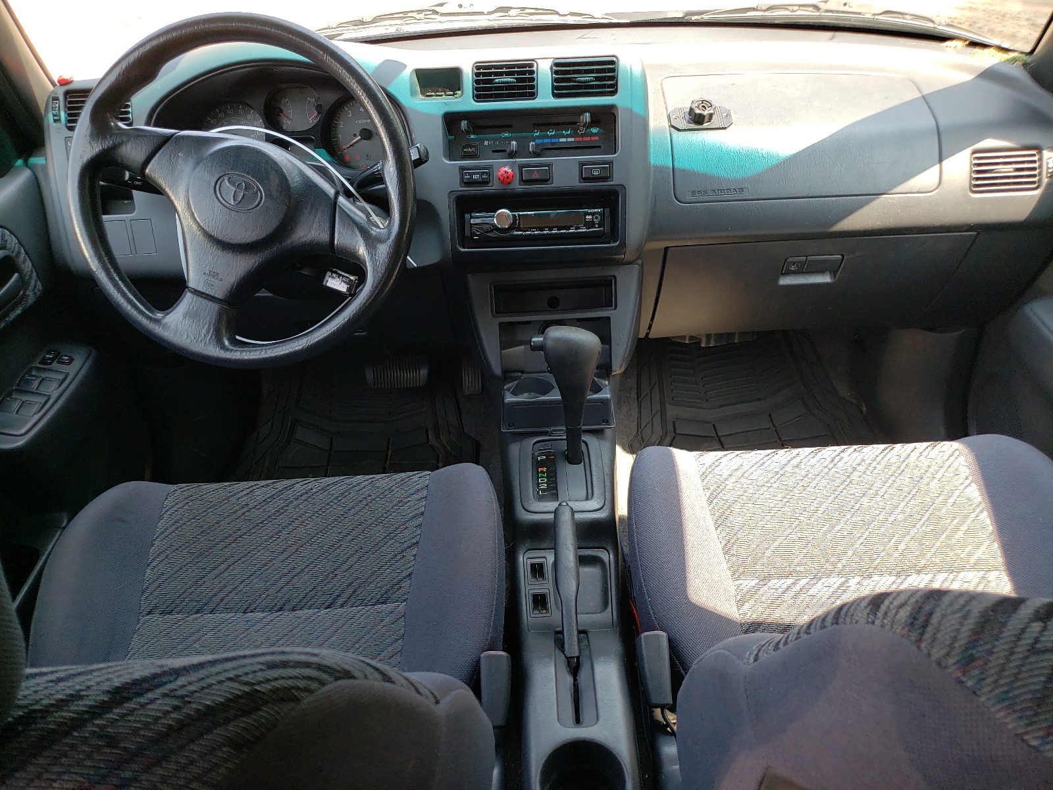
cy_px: 395
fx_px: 791
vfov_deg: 53.1
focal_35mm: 26
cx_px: 526
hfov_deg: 67.3
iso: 50
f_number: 1.5
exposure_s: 1/185
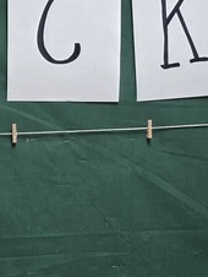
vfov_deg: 18.8
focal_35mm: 104
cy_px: 208
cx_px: 18
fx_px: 832
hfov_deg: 14.1
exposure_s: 1/120
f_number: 1.7
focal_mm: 6.3
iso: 160
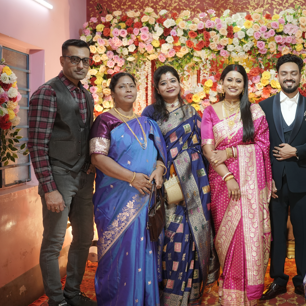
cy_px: 158
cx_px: 239
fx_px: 490
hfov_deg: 33.8
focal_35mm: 49
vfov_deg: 34.7
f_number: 2.8
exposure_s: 1/200
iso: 800
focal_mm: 35
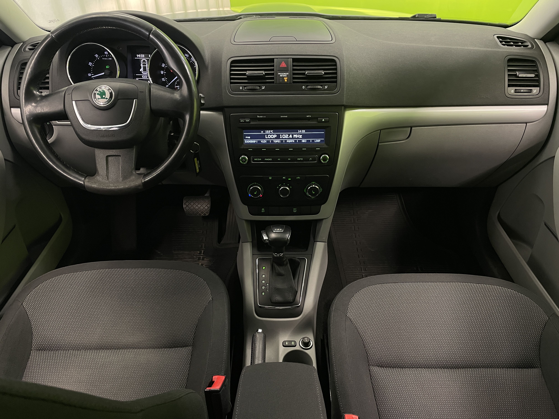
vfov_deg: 53.1
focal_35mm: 26
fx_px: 420
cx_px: 280
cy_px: 210
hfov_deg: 67.3
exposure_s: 1/50
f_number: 1.6
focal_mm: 4.2
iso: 200
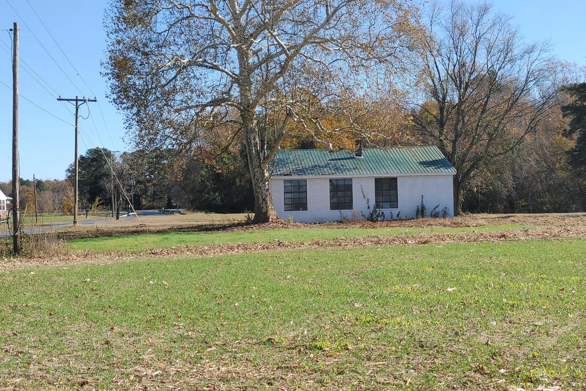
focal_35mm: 58
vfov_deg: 23.4
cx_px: 284
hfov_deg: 34.5
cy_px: 222
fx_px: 944
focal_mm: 5.58
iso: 50
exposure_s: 1/840
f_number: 1.8
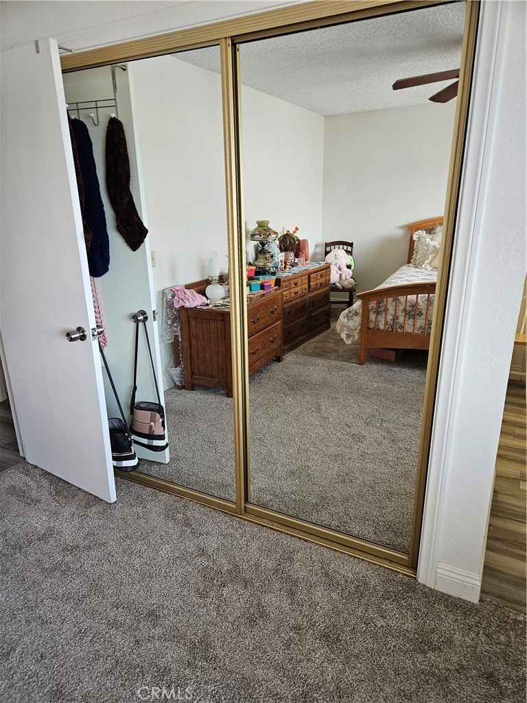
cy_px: 352
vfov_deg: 73.9
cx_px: 264
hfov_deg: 58.9
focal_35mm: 23
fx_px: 467
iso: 320
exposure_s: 1/120
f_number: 1.8
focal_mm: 5.4
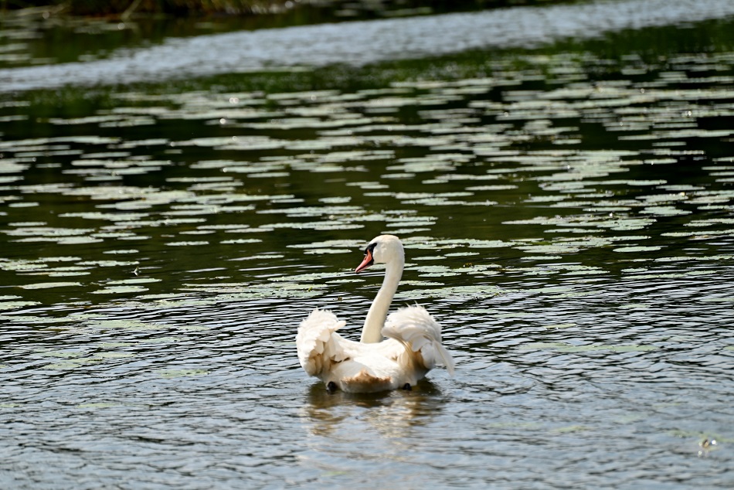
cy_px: 245
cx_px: 367
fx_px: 6118
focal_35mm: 300
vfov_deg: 4.6
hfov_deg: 6.9
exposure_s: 1/1600
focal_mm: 300
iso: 200
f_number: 5.6
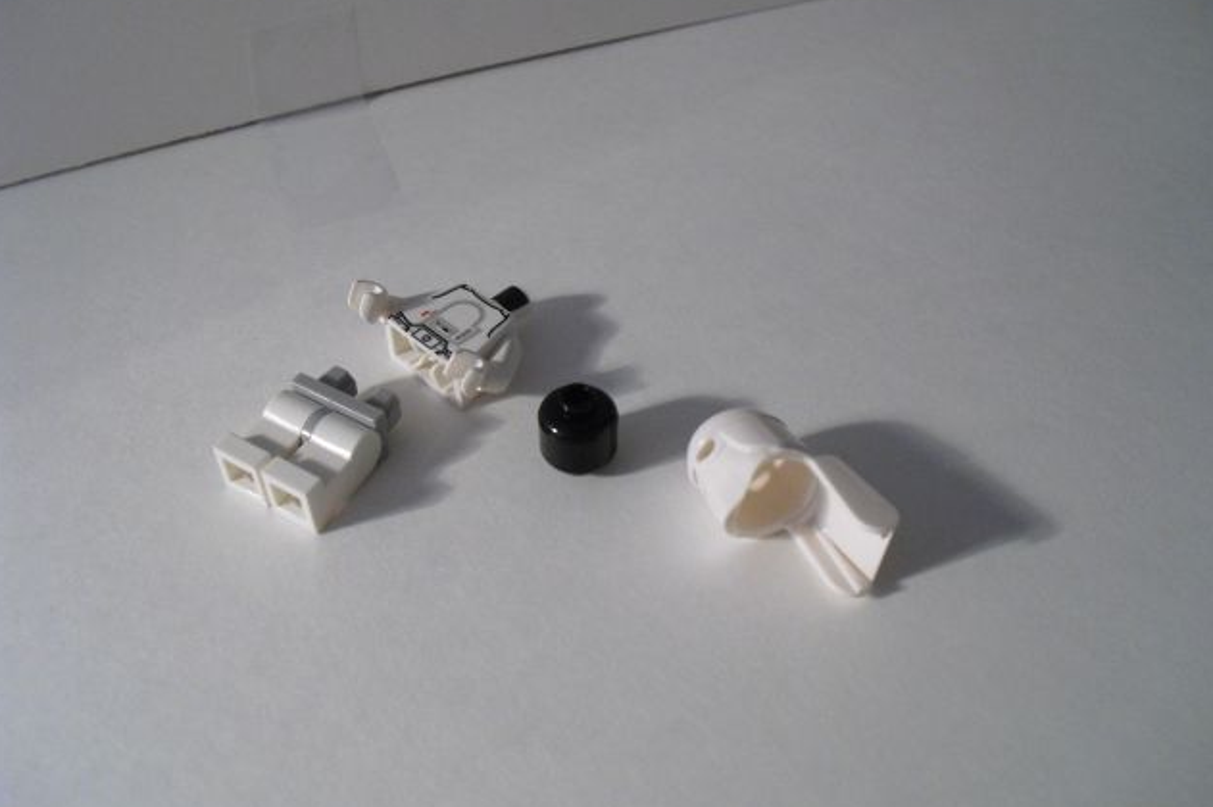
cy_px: 402
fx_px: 1280
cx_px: 604
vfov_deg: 35.0
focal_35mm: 38
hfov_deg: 50.7
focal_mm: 6.3
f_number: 3.1
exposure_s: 1/80
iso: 400
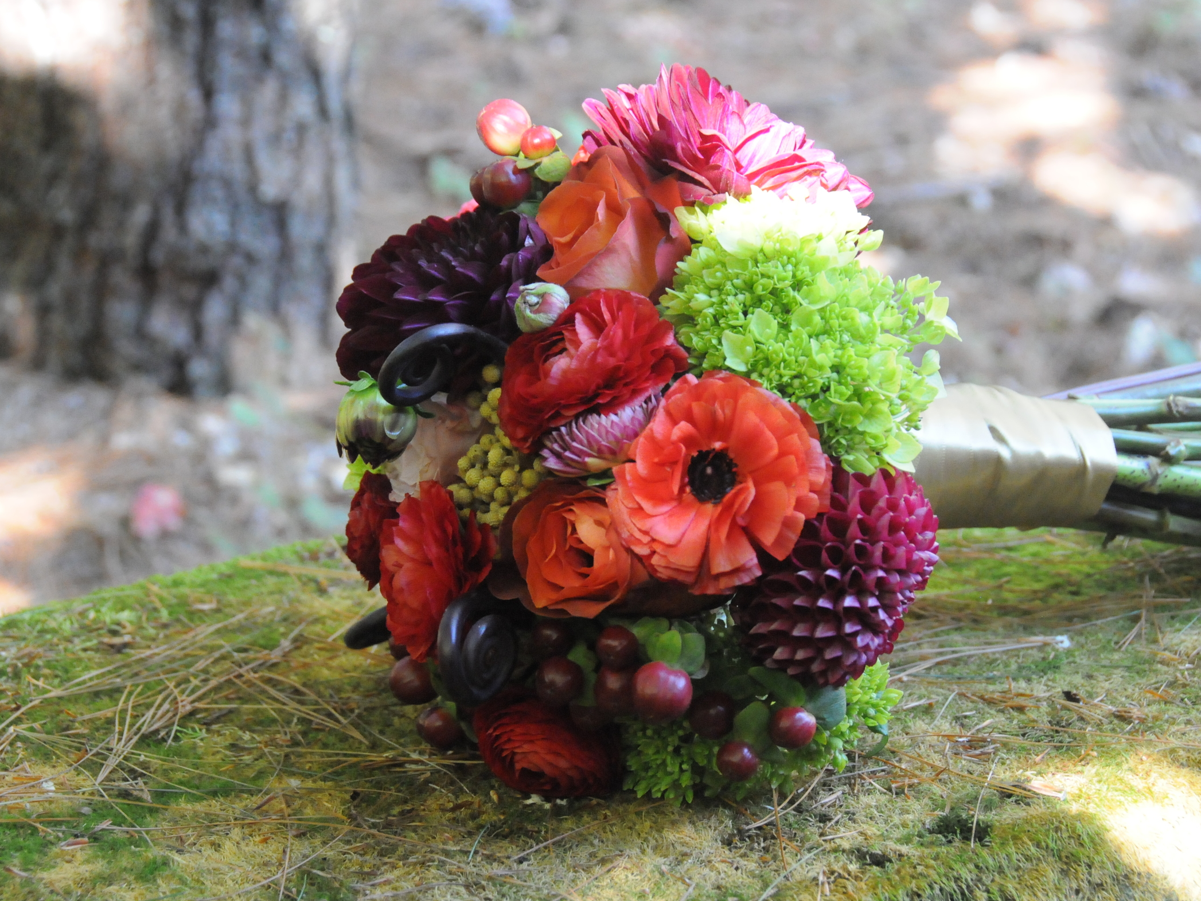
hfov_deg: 20.7
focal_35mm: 95
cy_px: 449
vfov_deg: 15.6
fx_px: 3282
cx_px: 596
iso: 3200
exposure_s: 1/125
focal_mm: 55
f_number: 6.3
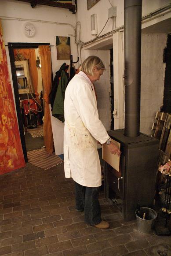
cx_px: 86
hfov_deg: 43.7
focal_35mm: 30
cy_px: 128
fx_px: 213
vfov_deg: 61.9
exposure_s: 1/25
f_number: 4
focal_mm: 20
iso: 1600
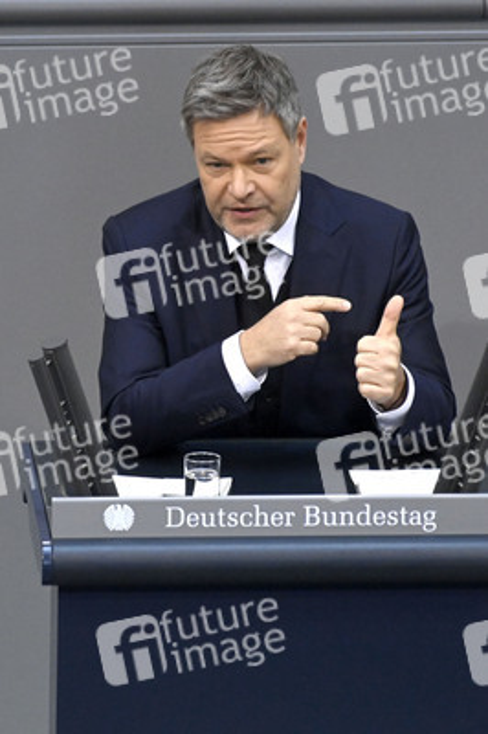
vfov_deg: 4.1
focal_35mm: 500
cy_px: 367
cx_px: 244
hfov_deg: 2.7
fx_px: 10184
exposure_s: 1/400
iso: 8000
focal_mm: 500
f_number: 6.3
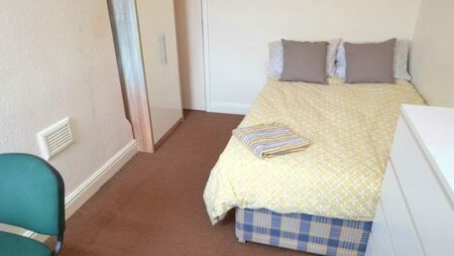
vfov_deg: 47.7
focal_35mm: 24
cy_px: 127
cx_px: 230
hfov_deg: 76.3
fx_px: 289
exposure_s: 1/40
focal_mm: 10
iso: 1600
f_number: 8
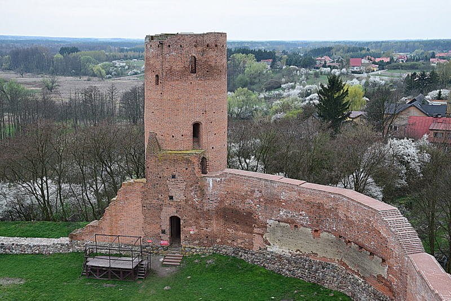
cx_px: 226
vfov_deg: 29.9
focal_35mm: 45
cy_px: 150
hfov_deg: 43.6
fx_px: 564
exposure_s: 1/60
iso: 400
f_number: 8
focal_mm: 30
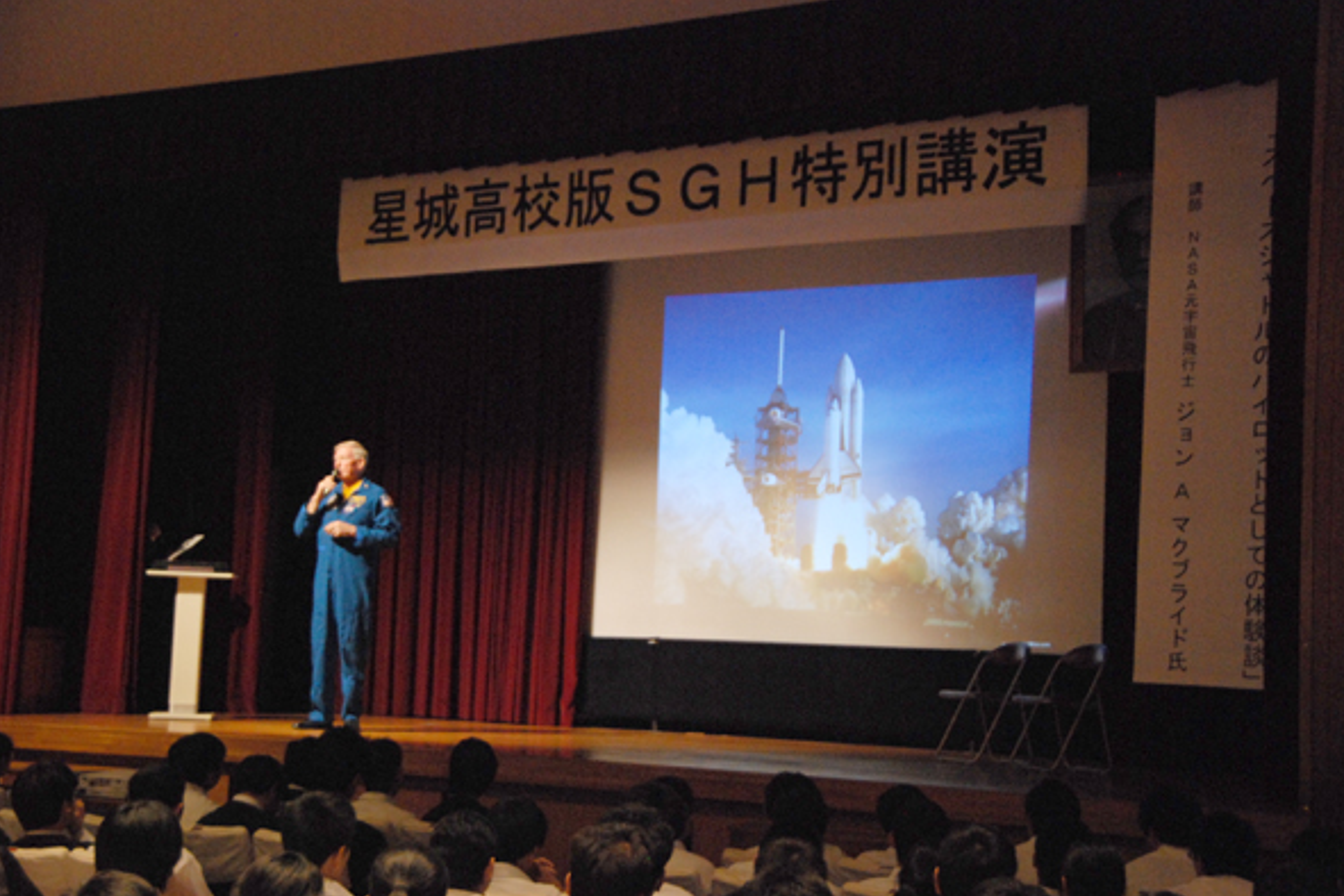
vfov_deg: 23.4
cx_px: 675
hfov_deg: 34.5
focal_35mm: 58
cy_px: 446
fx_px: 2165
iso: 1600
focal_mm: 38
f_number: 4.5
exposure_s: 1/50
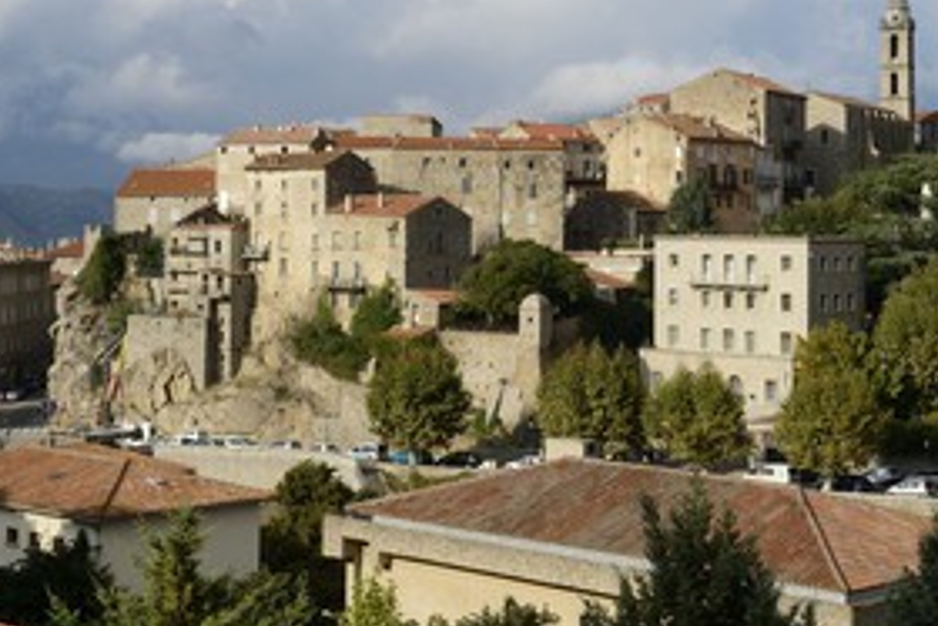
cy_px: 198
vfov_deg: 18.1
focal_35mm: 75
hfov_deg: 27.0
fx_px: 1955
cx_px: 466
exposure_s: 1/250
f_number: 13
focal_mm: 50
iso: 200
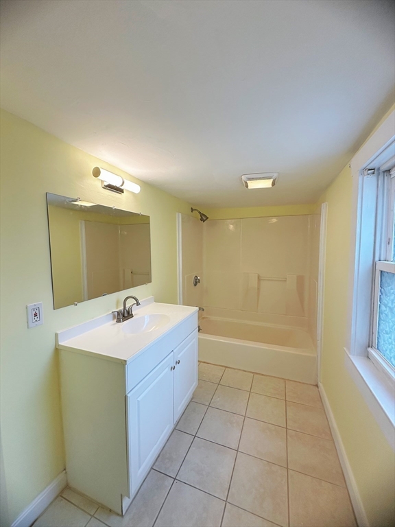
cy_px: 264
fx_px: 213
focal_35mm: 14
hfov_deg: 85.7
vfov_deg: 102.1
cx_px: 198
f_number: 2.2
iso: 100
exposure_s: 1/120
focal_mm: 2.22
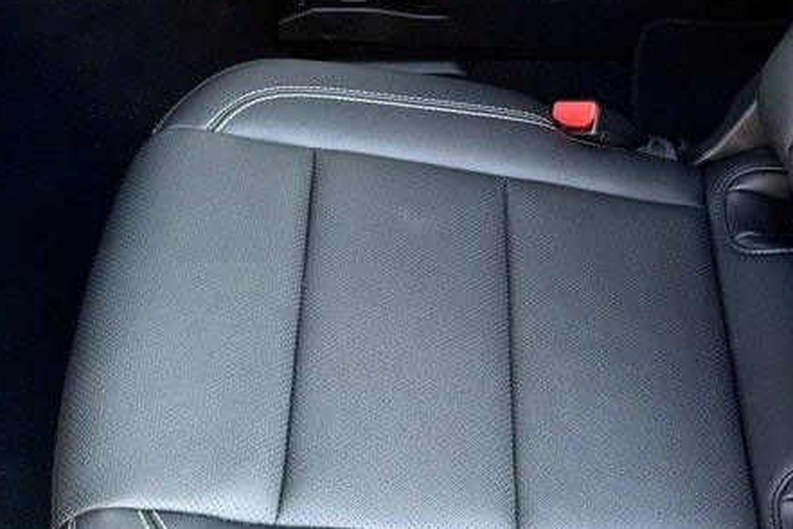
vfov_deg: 22.2
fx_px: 1278
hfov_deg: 33.9
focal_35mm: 58
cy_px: -40
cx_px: 581
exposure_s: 1/121
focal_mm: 6.76
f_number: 1.78
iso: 200
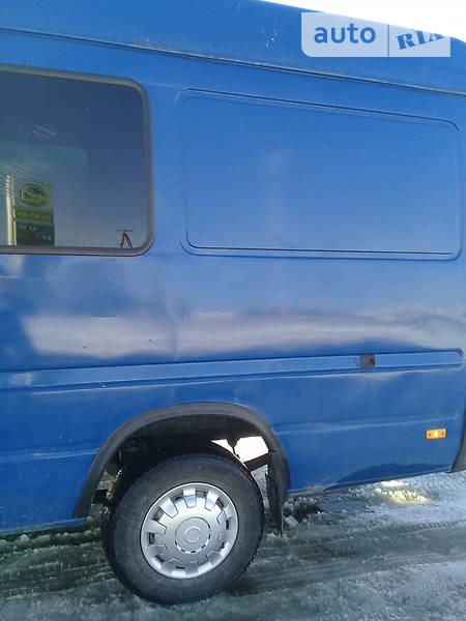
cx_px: 233
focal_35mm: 31
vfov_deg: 58.4
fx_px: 556
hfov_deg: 45.4
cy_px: 310
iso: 50
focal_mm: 3.3
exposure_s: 1/161
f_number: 2.2
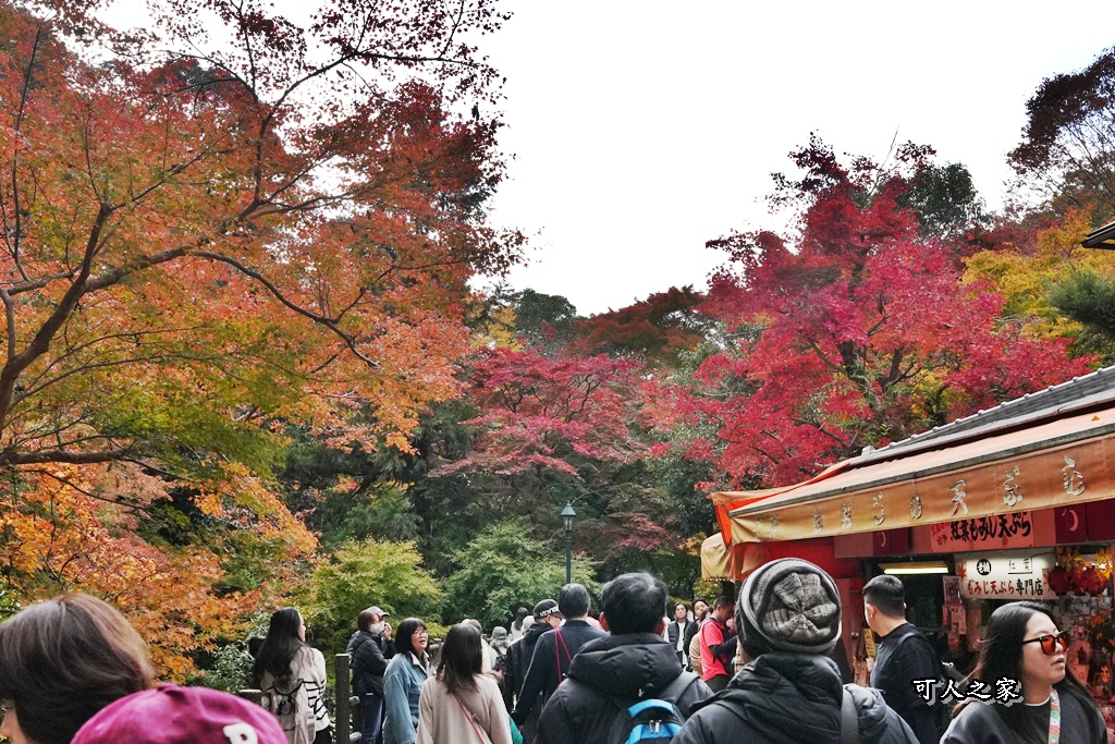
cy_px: 372
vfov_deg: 36.9
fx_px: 1115
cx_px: 558
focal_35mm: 36
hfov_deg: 53.1
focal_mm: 24
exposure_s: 1/1600
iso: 2500
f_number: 8
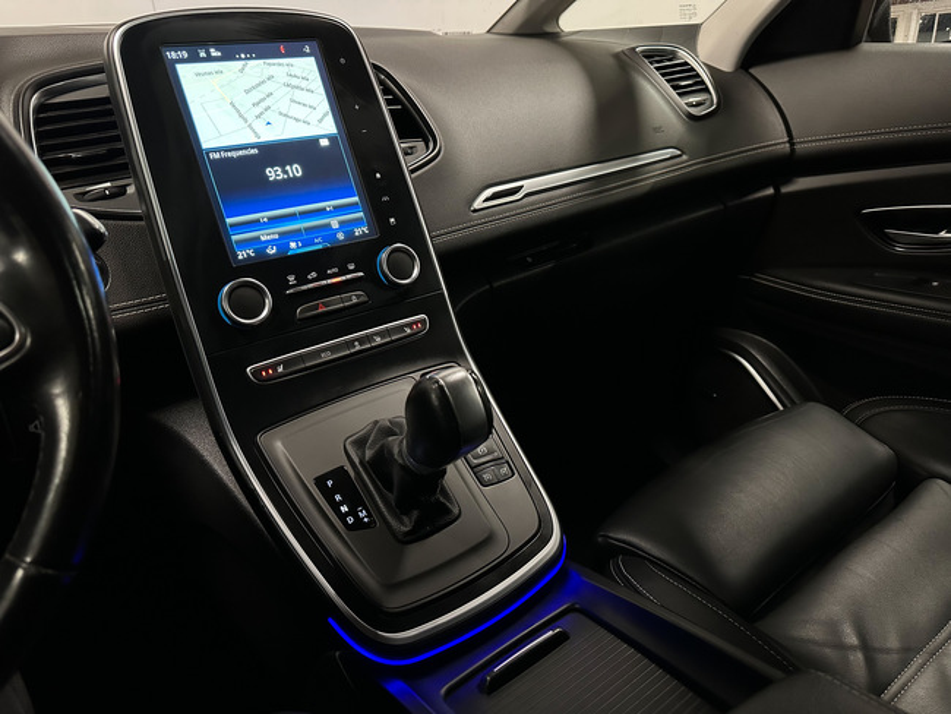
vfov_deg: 56.8
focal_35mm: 24
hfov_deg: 71.6
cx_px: 476
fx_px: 660
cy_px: 357
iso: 500
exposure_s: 1/60
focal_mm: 6.86
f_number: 1.8
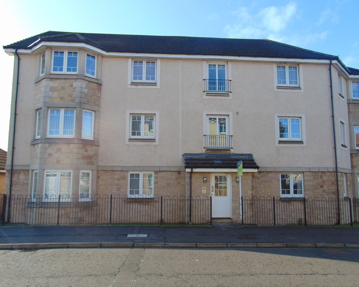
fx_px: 287
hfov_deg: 64.0
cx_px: 192
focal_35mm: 27
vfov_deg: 53.2
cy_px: 147
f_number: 3
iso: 80
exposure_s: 1/400
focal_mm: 4.5
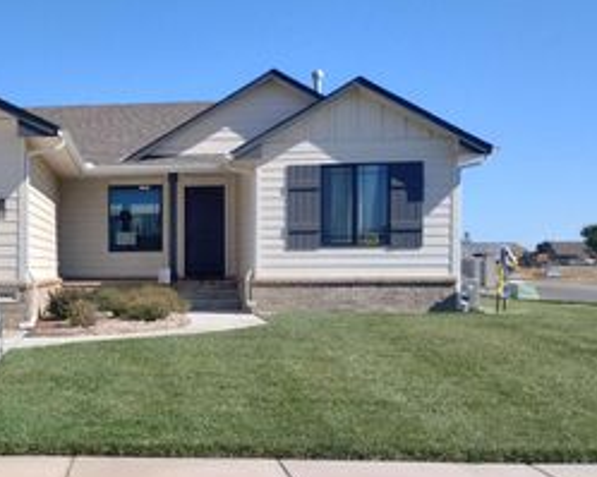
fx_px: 971
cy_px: 290
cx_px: 10
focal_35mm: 55
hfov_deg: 31.7
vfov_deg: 27.5
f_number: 1.8
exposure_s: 1/926
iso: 100
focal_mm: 4.27
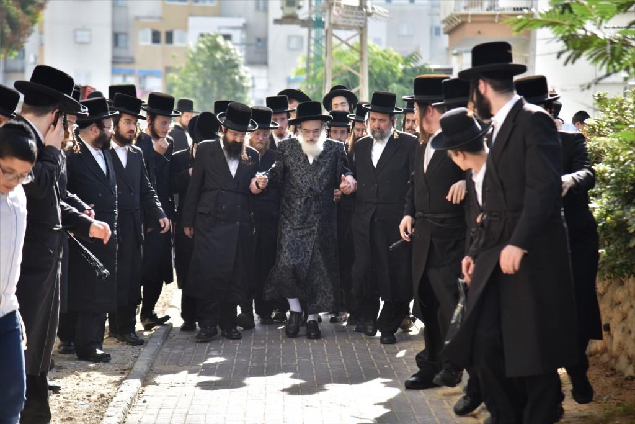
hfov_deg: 17.1
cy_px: 212
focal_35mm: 120
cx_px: 318
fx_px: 2117
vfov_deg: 11.4
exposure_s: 1/250
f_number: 4
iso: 100
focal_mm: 120
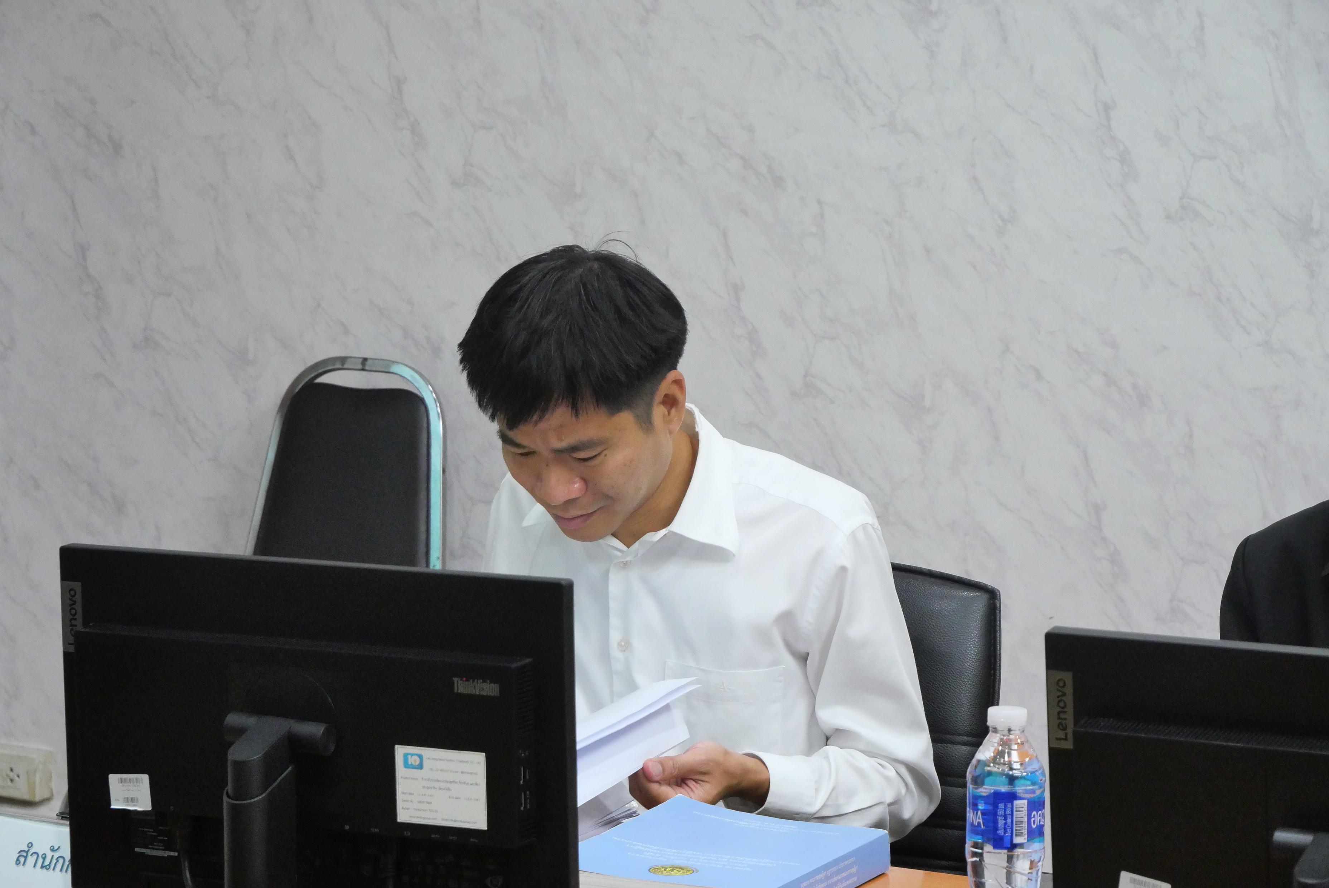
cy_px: 444
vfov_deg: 11.1
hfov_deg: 16.5
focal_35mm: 124
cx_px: 664
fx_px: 4580
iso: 3200
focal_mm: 60
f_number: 6.3
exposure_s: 1/50
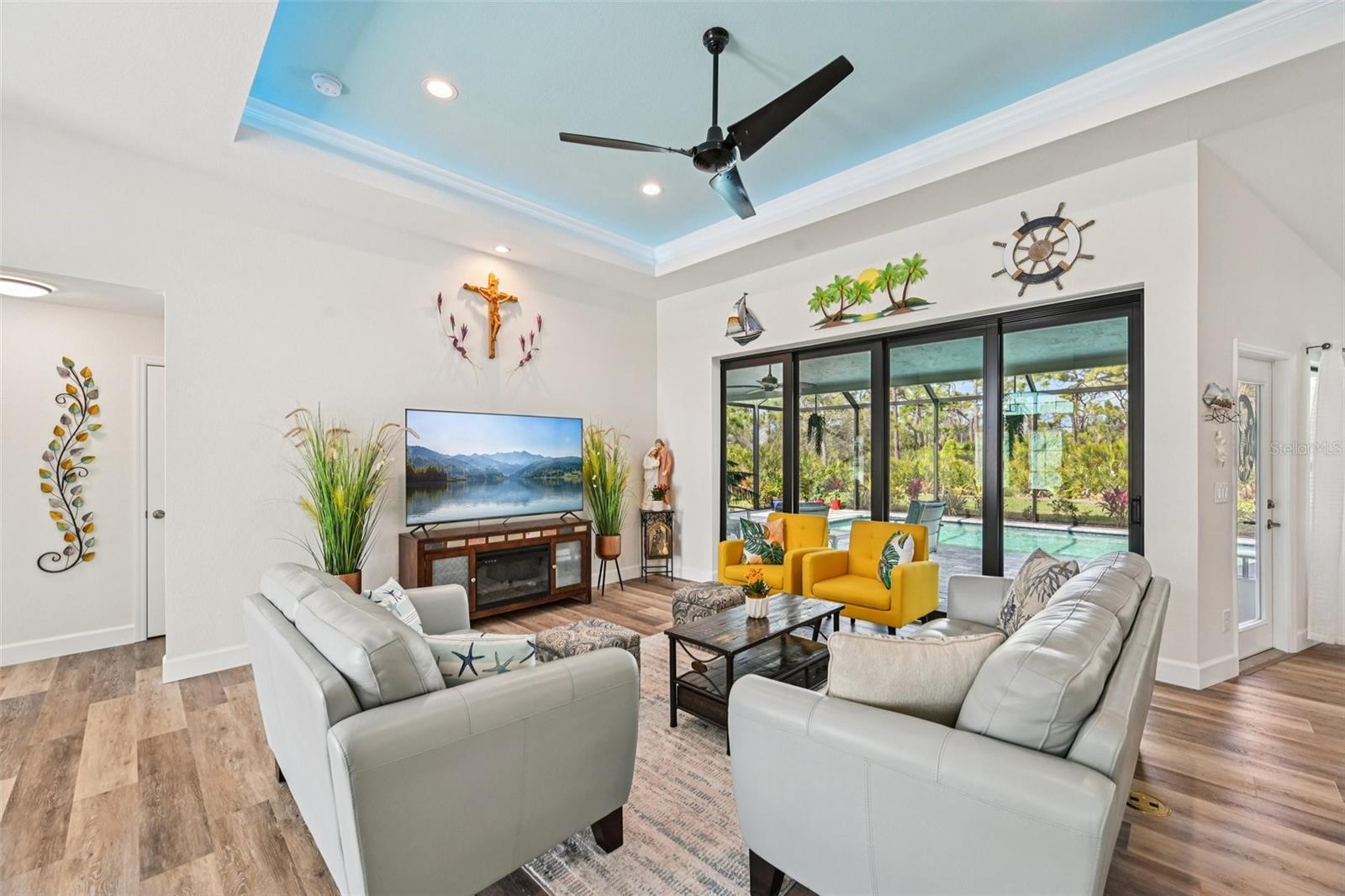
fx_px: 523
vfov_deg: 81.2
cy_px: 448
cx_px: 672
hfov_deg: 104.3
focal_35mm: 14
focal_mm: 14
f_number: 8
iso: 400
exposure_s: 1/60
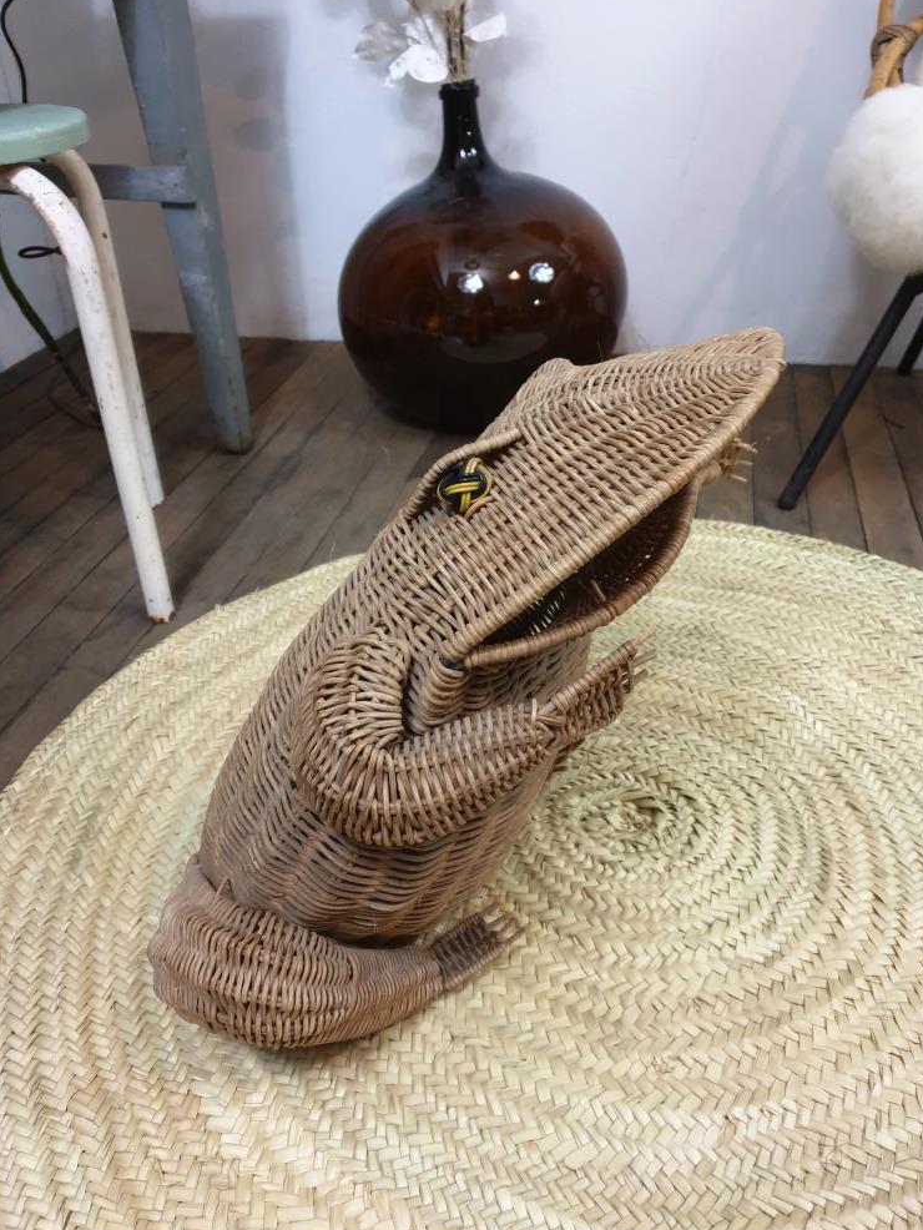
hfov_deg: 51.4
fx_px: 959
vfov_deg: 65.3
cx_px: 476
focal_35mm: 27
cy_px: 604
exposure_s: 1/25
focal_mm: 4.3
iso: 320
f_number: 1.5
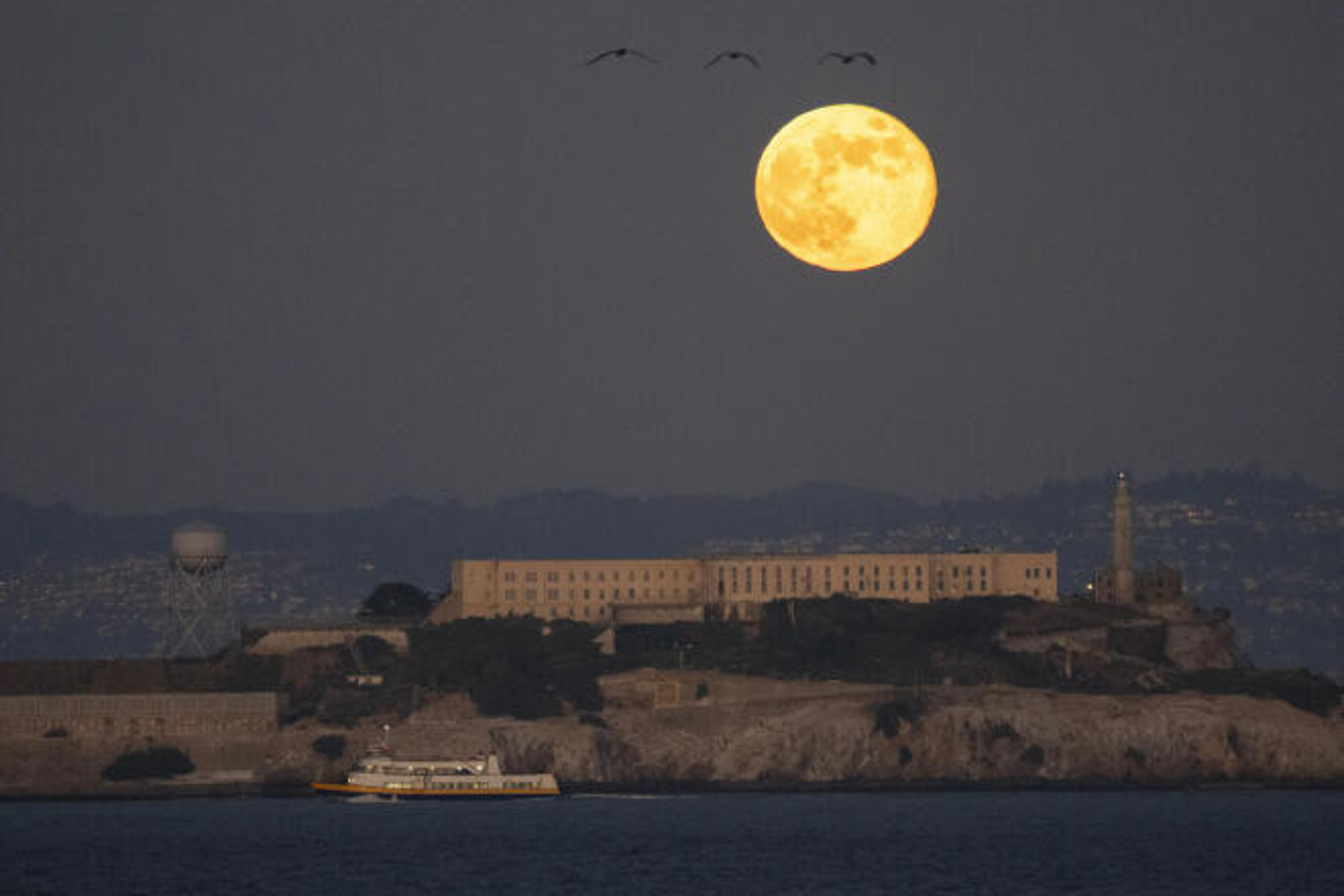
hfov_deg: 4.0
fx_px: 19300
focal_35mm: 517
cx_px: 672
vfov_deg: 2.7
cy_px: 448
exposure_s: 1/100
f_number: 5.6
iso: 4000
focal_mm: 345
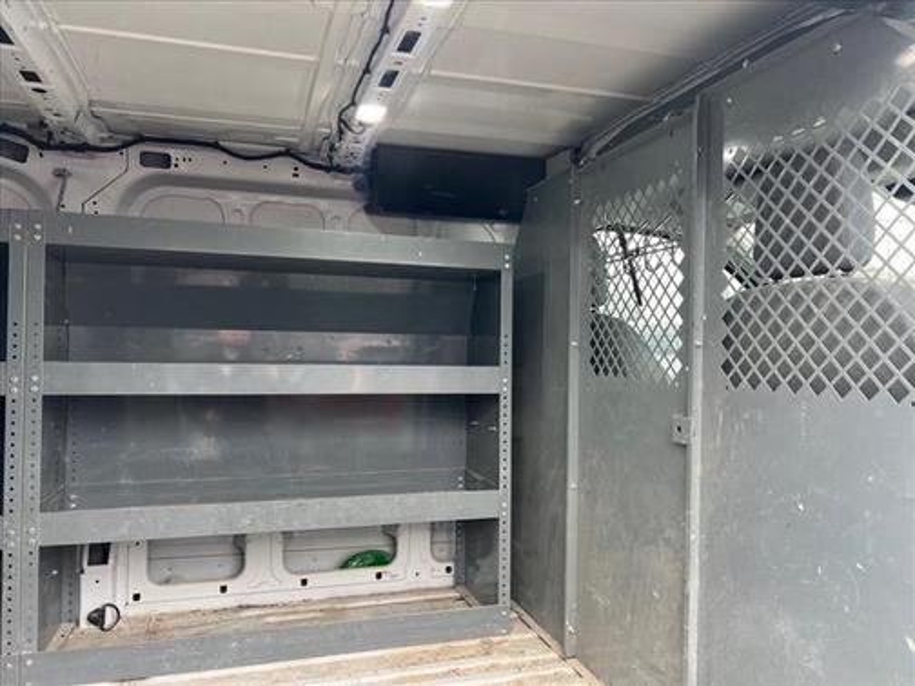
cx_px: 458
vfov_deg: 53.1
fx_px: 687
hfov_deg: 67.3
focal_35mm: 26
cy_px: 343
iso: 80
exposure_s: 1/121
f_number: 1.5
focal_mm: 5.7
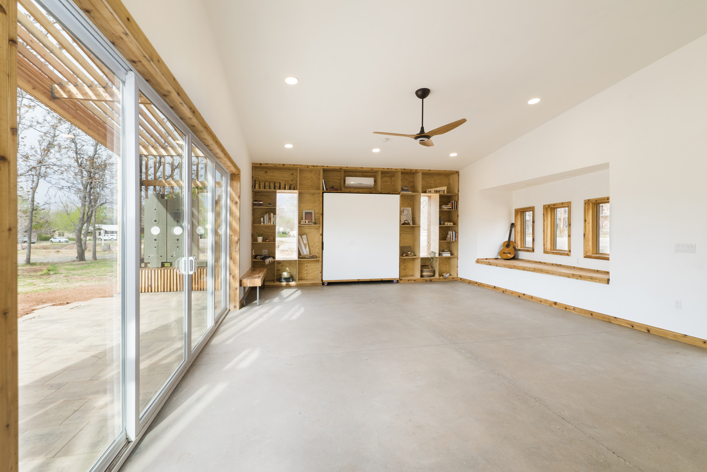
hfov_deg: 96.7
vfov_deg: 73.8
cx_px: 354
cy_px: 236
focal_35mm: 16
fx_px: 314
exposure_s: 1/80
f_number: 11
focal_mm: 16
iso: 100
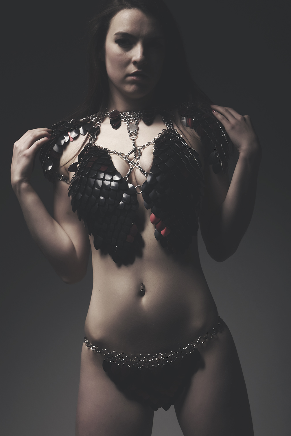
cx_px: 154
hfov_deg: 15.6
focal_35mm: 88
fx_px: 1061
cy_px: 213
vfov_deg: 23.2
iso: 100
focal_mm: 55
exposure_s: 1/200
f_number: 13
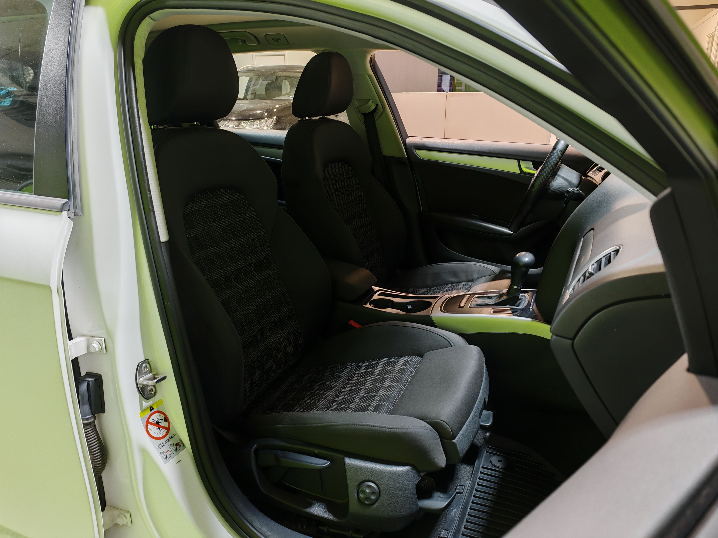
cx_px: 359
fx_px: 560
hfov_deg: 65.3
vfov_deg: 51.4
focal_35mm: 27
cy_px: 269
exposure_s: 1/50
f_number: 2
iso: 100
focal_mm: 6.83
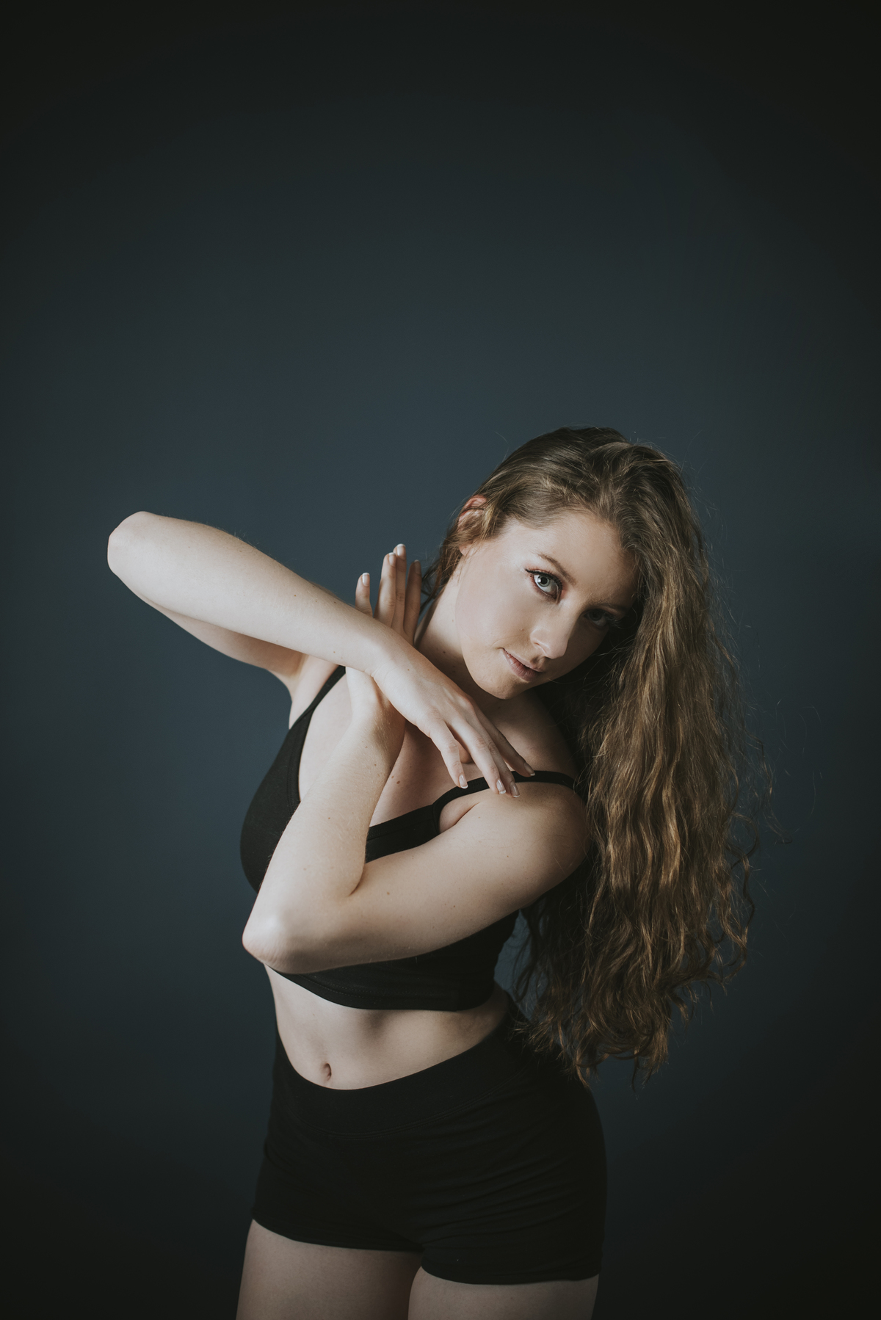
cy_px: 660
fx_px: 1834
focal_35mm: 50
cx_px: 440
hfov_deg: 27.0
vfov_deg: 39.6
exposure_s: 1/200
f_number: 2.2
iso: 500
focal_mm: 50
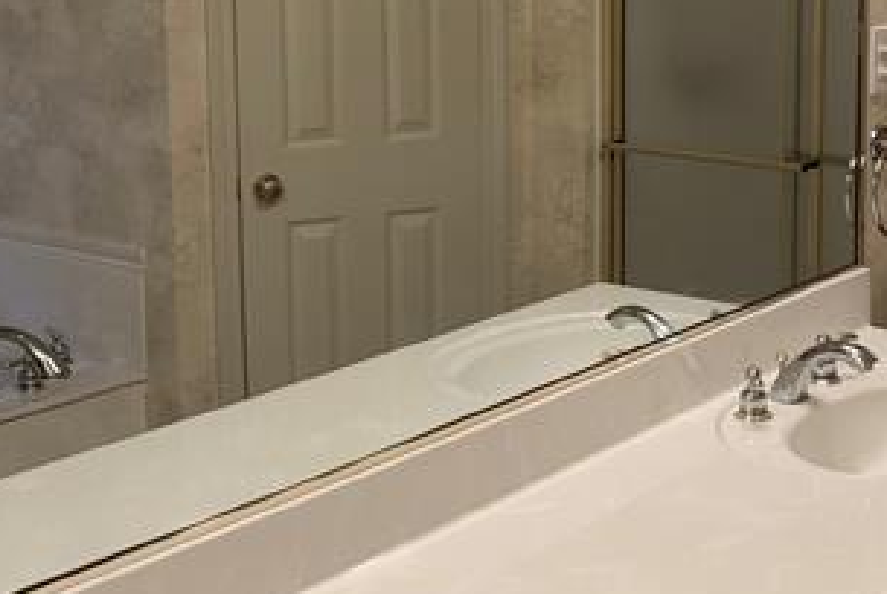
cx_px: 683
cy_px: 125
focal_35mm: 68
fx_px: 1677
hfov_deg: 29.1
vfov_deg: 19.9
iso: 64
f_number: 1.8
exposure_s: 1/120
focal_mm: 4.25
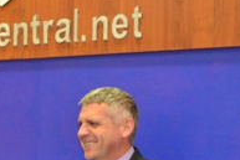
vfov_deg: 10.3
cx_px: -5
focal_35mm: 129
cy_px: 249
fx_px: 861
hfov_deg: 15.6
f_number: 4.2
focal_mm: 26
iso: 1400
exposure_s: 1/60
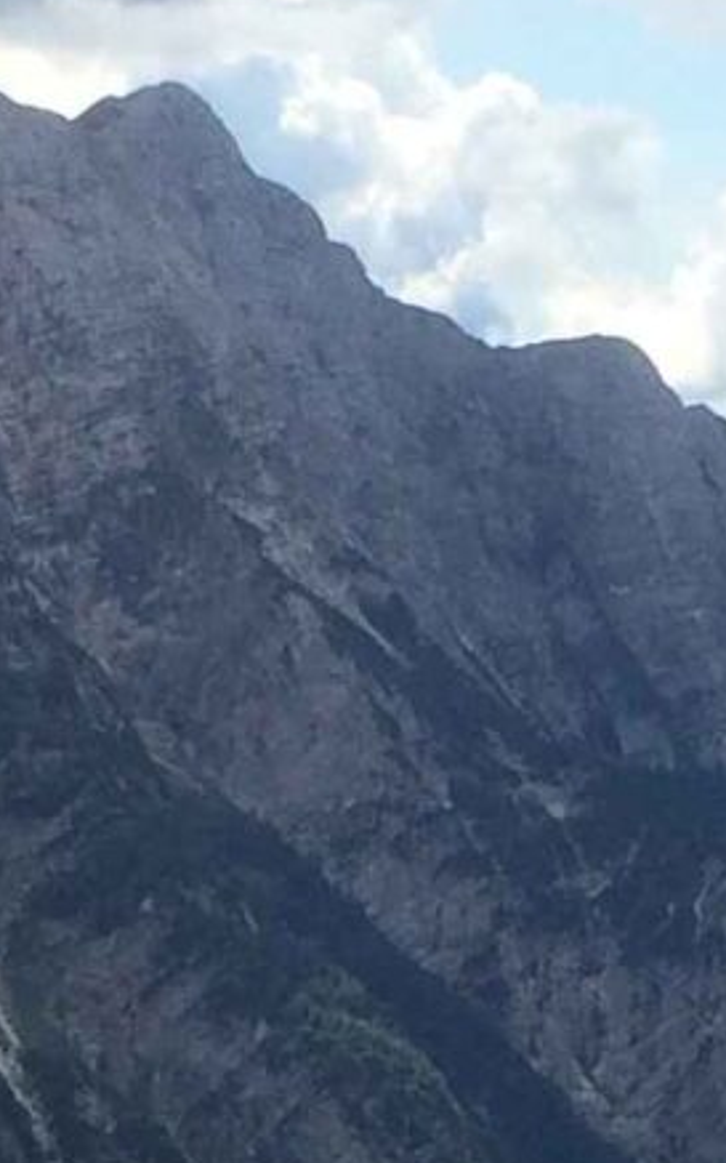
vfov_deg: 11.3
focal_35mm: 180
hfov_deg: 7.3
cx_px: 543
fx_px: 5700
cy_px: 1583
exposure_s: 1/2053
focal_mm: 4.15
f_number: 2.2
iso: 32
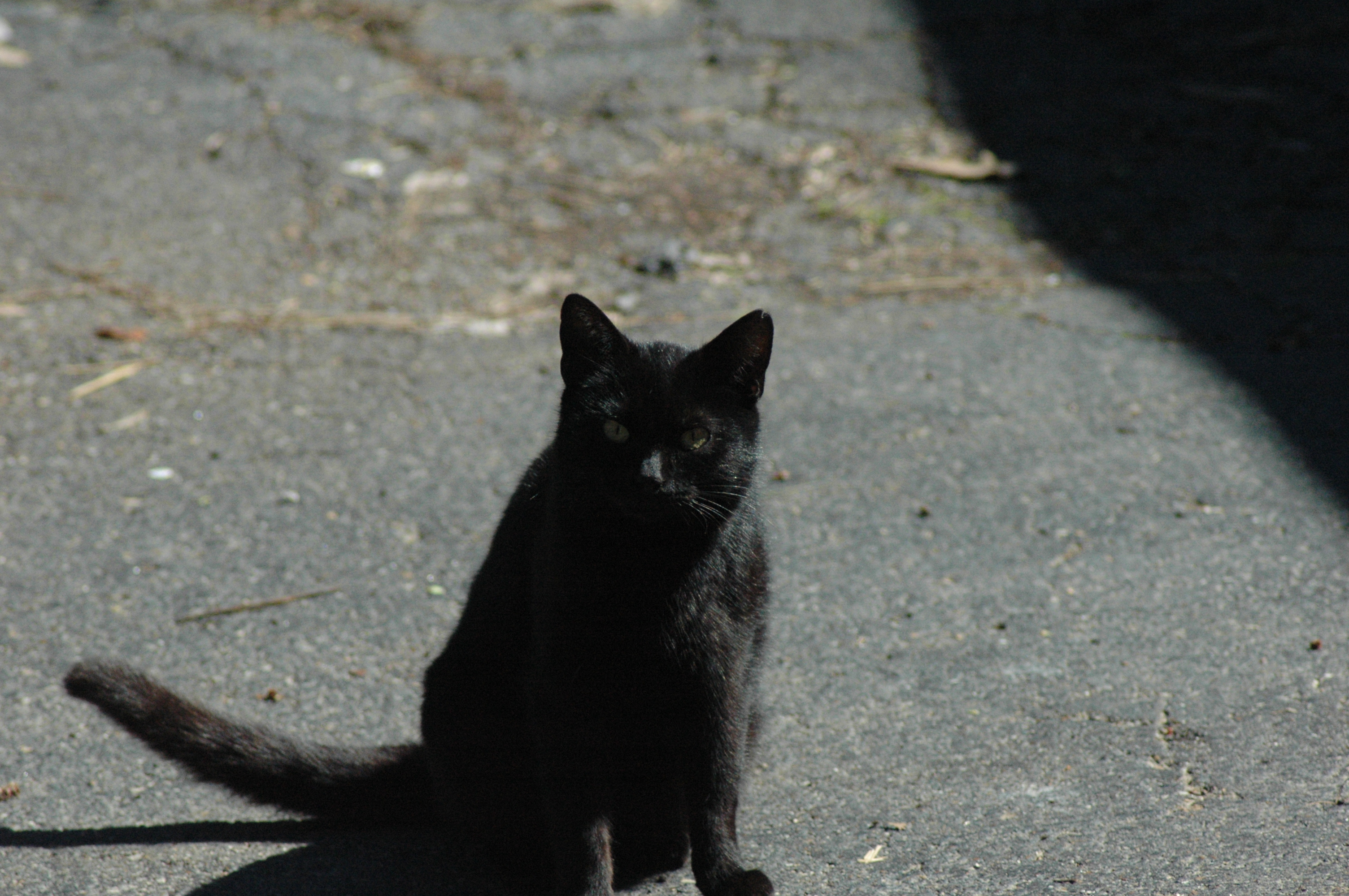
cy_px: 448
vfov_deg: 4.4
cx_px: 674
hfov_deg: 6.5
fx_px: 11793
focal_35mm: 315
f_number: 6.3
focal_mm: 210
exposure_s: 1/2500
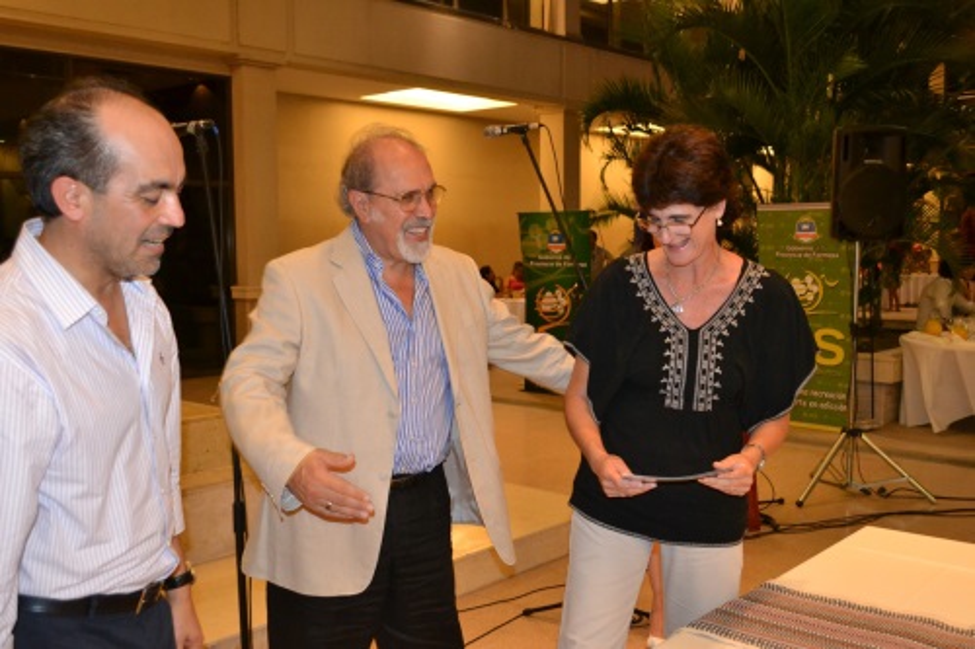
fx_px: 975
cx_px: 488
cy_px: 324
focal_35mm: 36
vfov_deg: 36.8
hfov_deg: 53.1
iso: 1800
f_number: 4
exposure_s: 1/60
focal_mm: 24
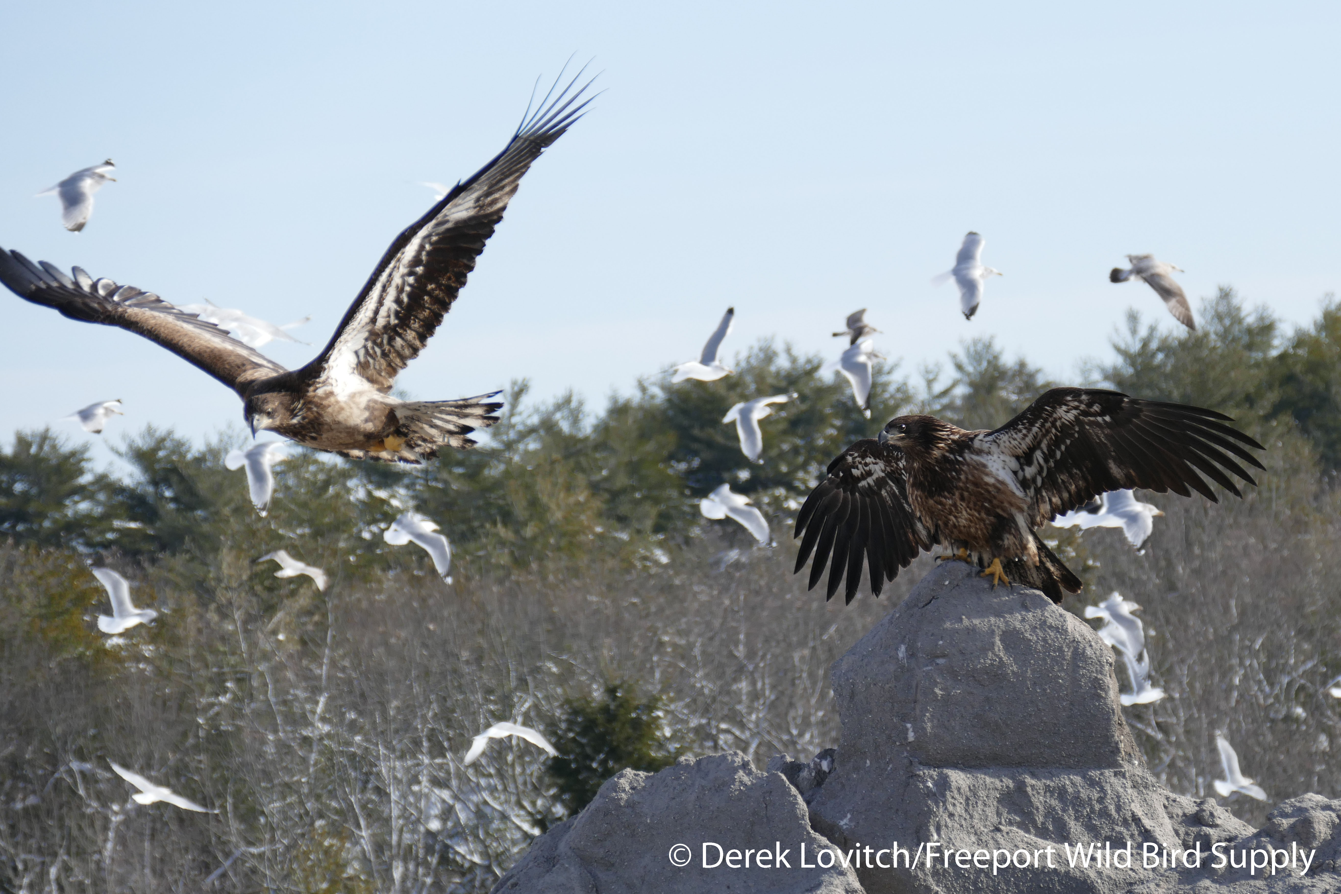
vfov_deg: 5.6
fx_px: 9126
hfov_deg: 8.4
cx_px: 670
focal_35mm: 245
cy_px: 447
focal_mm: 89.34
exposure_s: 1/1300
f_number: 4
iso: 125
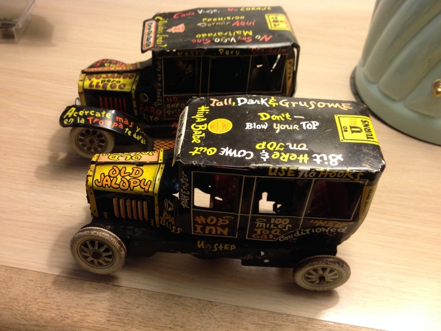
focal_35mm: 36
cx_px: 222
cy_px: 165
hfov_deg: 51.4
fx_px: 459
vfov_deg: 39.7
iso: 160
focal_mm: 4.28
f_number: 2.4
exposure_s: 1/15
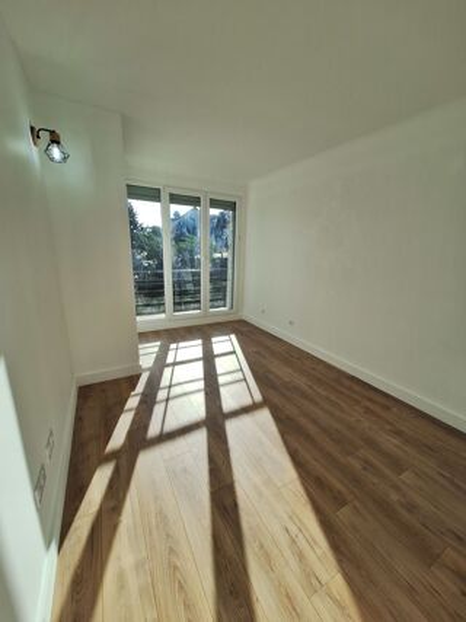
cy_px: 311
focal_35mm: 13
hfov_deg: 89.9
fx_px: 233
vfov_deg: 106.2
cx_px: 233
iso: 40
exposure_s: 1/853
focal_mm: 1.74
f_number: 2.2
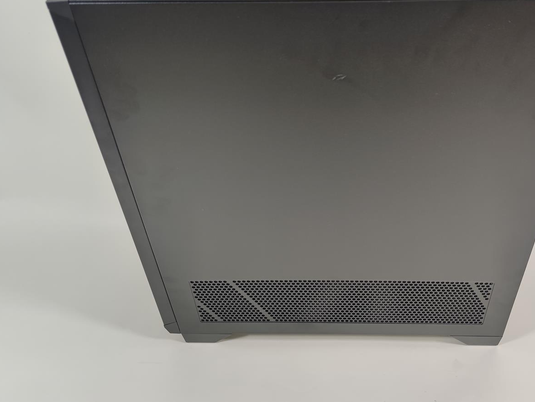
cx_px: 319
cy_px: 146
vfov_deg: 43.7
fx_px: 495
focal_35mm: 32
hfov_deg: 56.4
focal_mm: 6.78
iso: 60
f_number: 1.85
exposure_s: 1/100
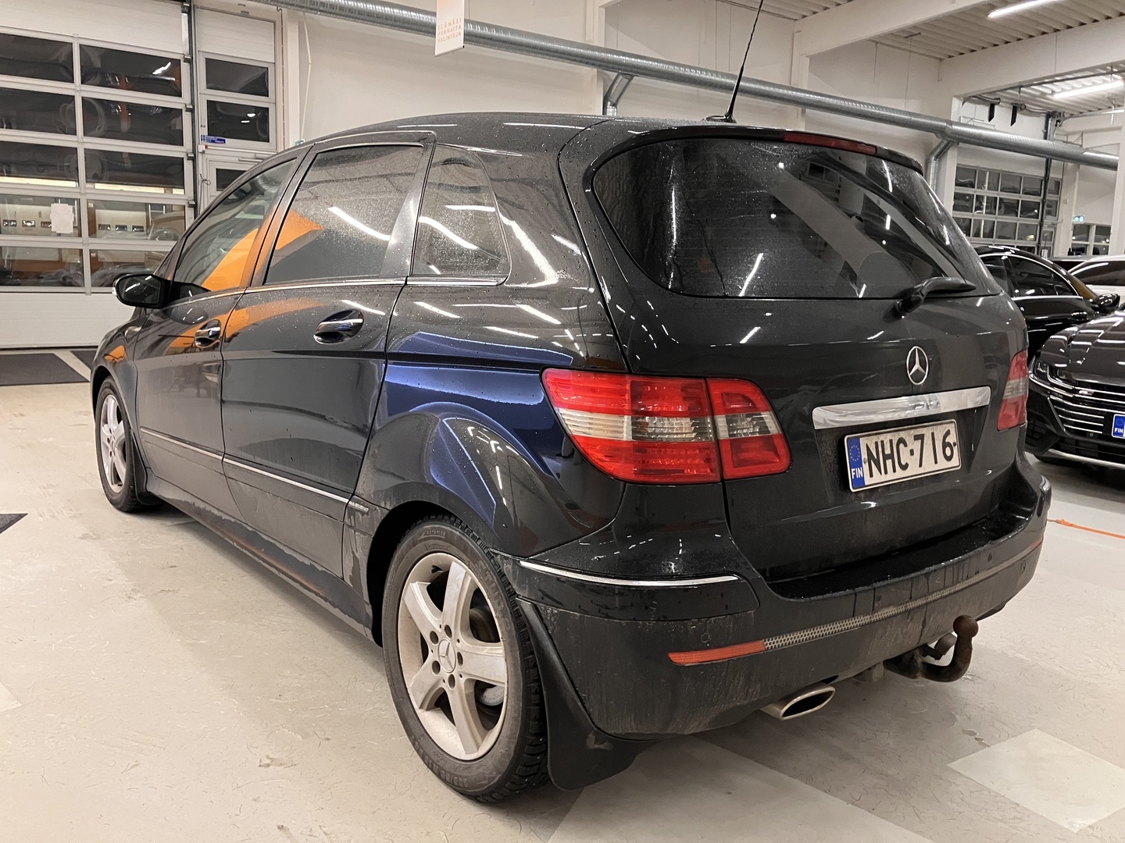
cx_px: 562
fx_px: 910
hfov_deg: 63.4
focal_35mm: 28
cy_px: 422
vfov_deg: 49.7
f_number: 1.8
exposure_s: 1/50
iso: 320
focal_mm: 3.99
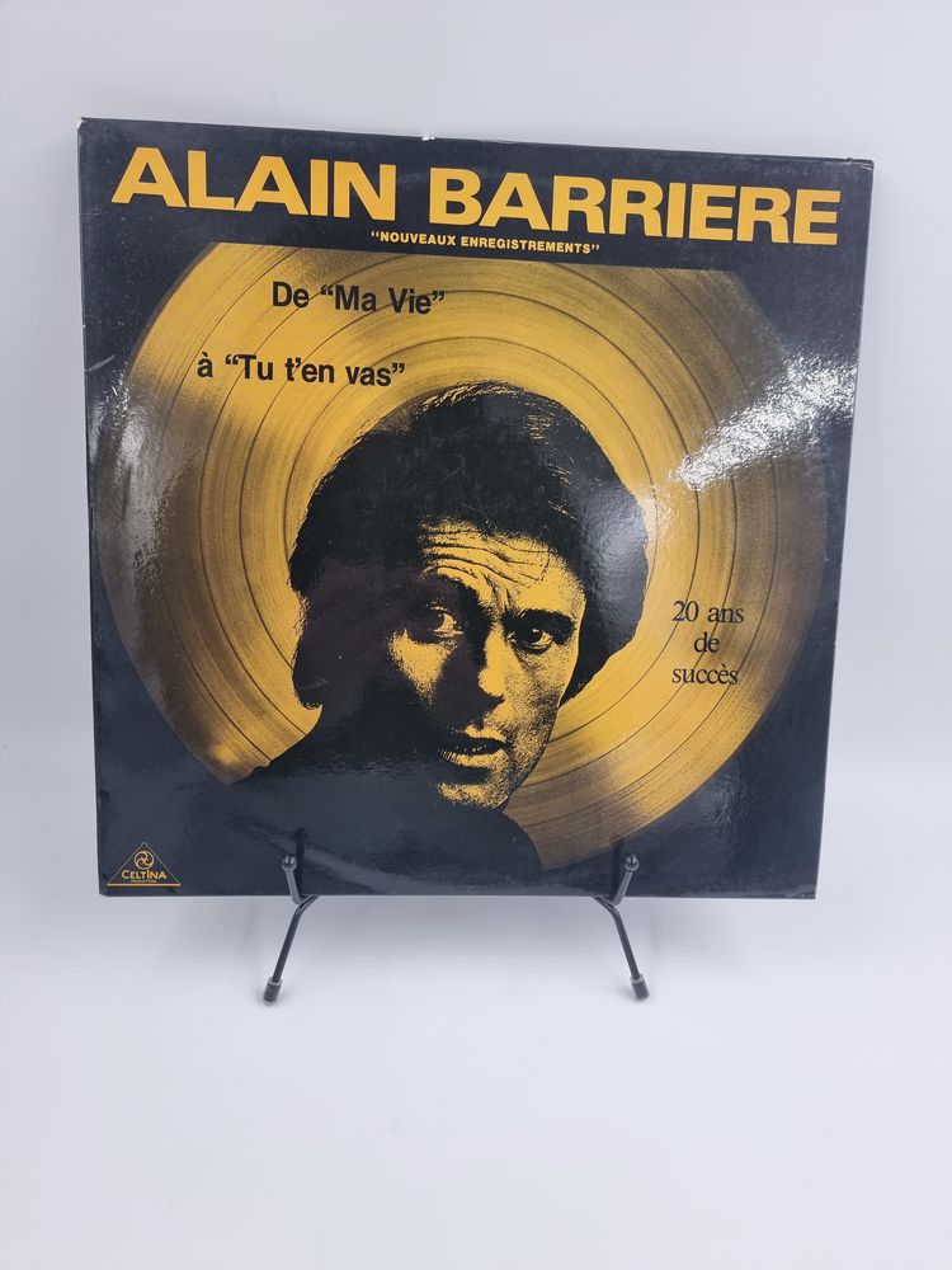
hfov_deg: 56.8
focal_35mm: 24
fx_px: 880
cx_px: 476
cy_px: 635
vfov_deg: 71.6
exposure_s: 1/100
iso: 50
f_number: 1.8
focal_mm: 6.7
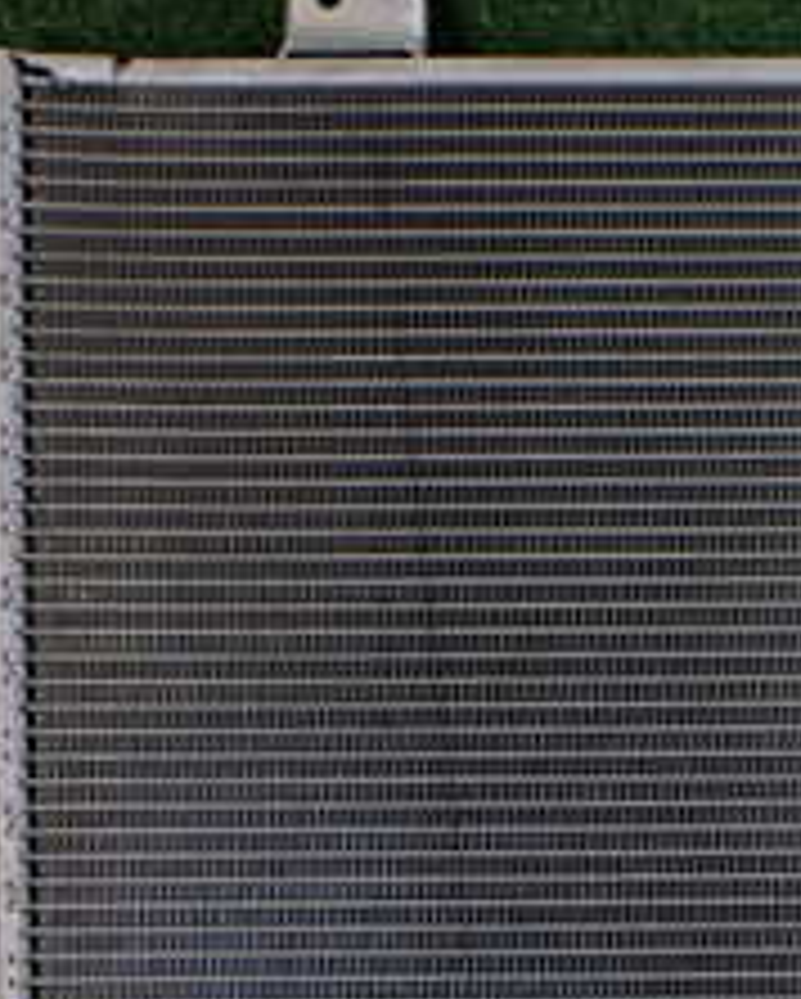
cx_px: 747
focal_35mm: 79
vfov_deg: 23.8
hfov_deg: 19.0
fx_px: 2338
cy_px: 783
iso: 250
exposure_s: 1/125
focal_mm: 5.4
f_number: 2.3
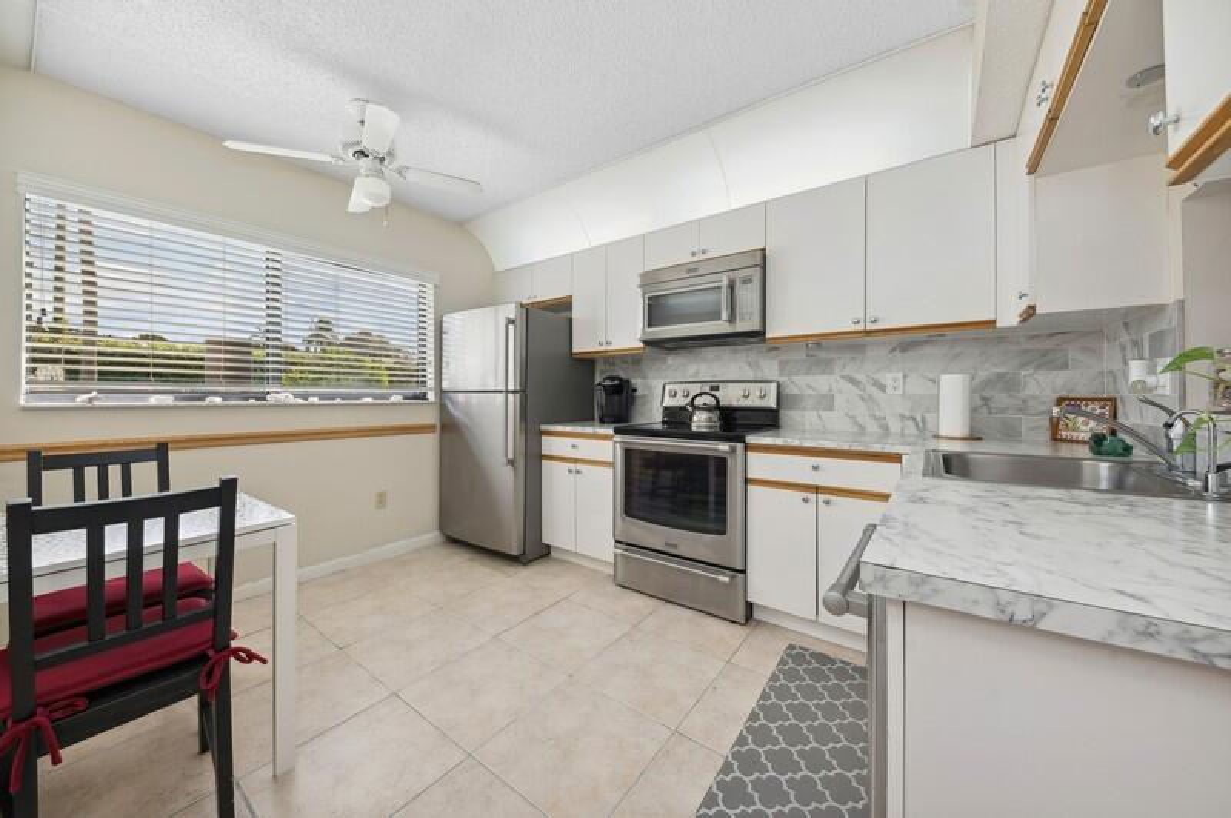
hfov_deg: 112.7
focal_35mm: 12
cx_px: 616
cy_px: 409
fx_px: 410
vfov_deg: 89.9
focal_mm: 12
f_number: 8
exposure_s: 1/25
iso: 100
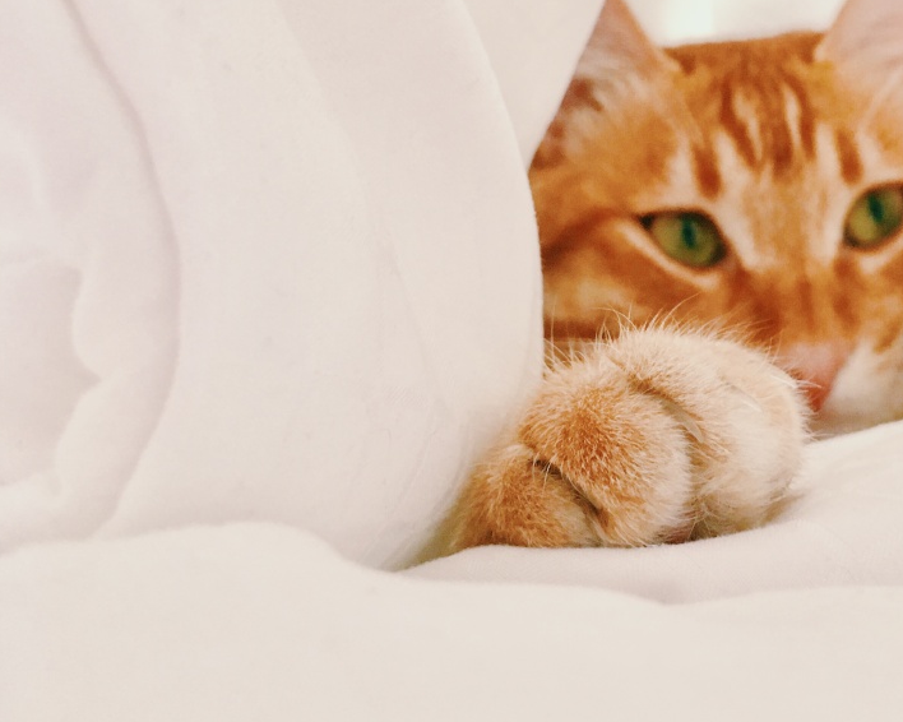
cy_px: 195
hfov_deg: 37.0
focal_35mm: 48
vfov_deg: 31.0
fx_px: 1282
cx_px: 761
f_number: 2.2
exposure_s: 1/33
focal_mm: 4.15
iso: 125
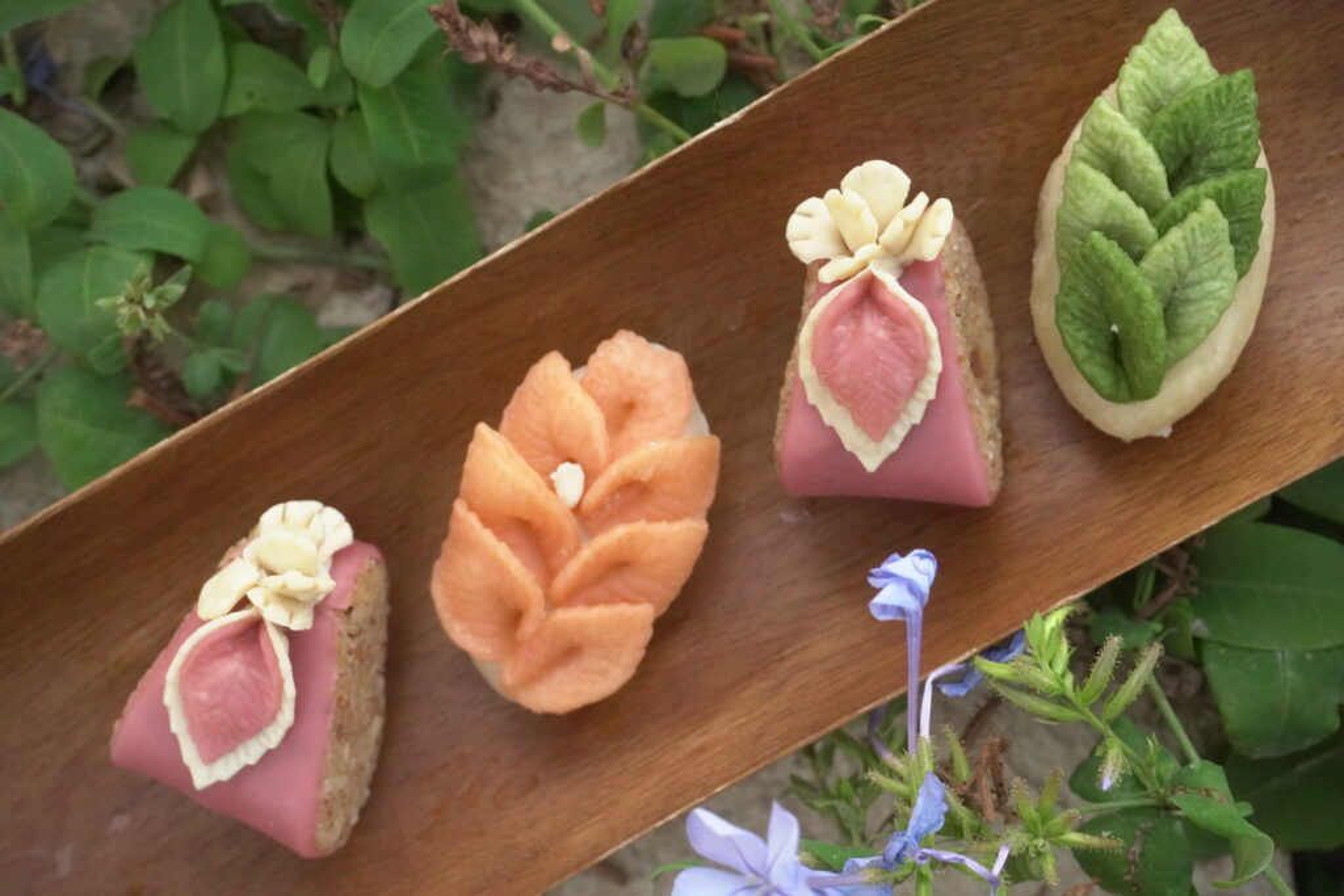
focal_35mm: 52
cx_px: 672
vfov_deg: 25.8
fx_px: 1960
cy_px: 448
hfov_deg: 37.8
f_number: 6.3
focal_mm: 35
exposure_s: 1/125
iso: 5000
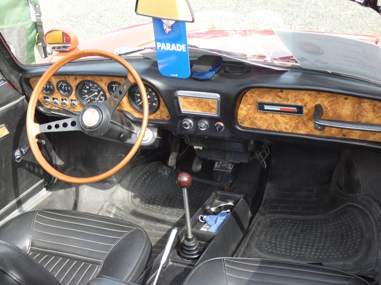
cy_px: 142
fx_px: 616
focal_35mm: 56
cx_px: 193
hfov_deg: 34.4
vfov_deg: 26.1
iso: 80
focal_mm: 9.9
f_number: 4
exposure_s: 1/125
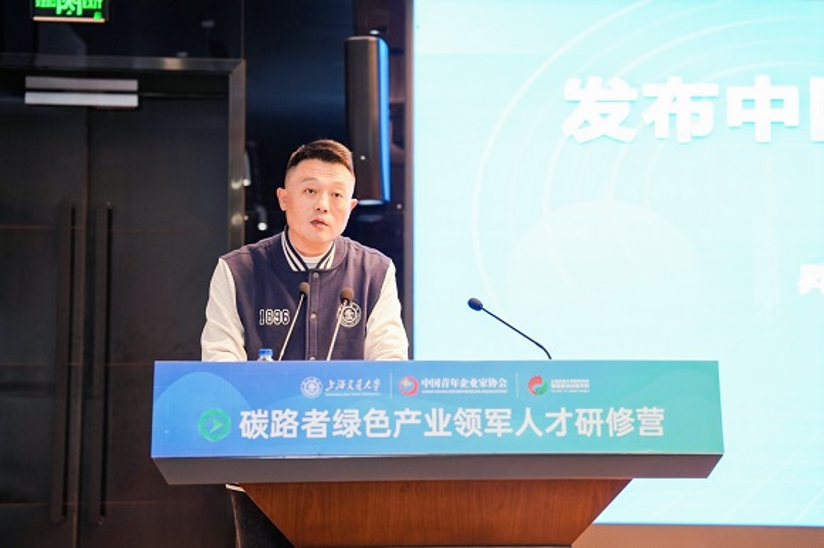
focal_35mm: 70
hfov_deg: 28.9
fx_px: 1601
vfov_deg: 19.4
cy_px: 274
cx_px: 412
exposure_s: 1/125
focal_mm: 70
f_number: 2.8
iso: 1000
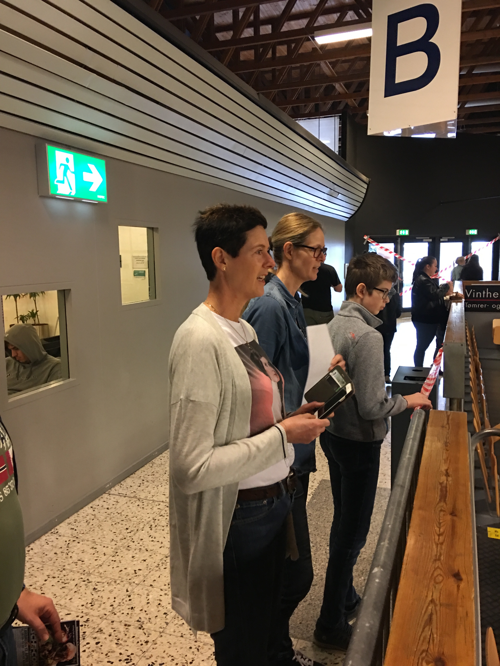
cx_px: 250
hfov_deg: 48.2
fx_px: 559
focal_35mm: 29
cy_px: 333
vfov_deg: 61.7
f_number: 2.2
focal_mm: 4.15
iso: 80
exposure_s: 1/10
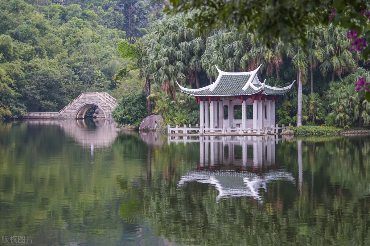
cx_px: 185
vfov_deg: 15.2
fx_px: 925
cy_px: 123
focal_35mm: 90
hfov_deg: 22.6
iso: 320
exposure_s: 1/100
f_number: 4
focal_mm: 90
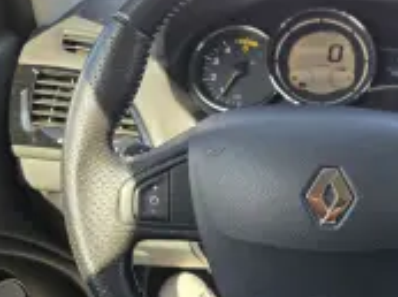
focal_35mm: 48
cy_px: 182
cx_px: 327
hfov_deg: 38.1
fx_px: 551
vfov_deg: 30.1
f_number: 1.7
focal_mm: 6.3
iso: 40
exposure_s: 1/359
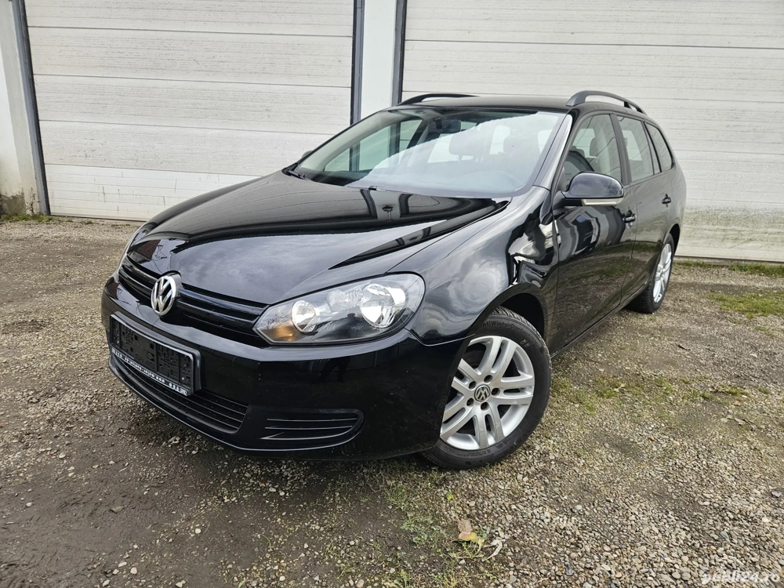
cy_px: 294
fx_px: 521
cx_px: 392
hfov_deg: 73.9
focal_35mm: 23
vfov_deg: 58.9
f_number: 1.8
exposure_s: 1/374
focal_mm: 5.4
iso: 50
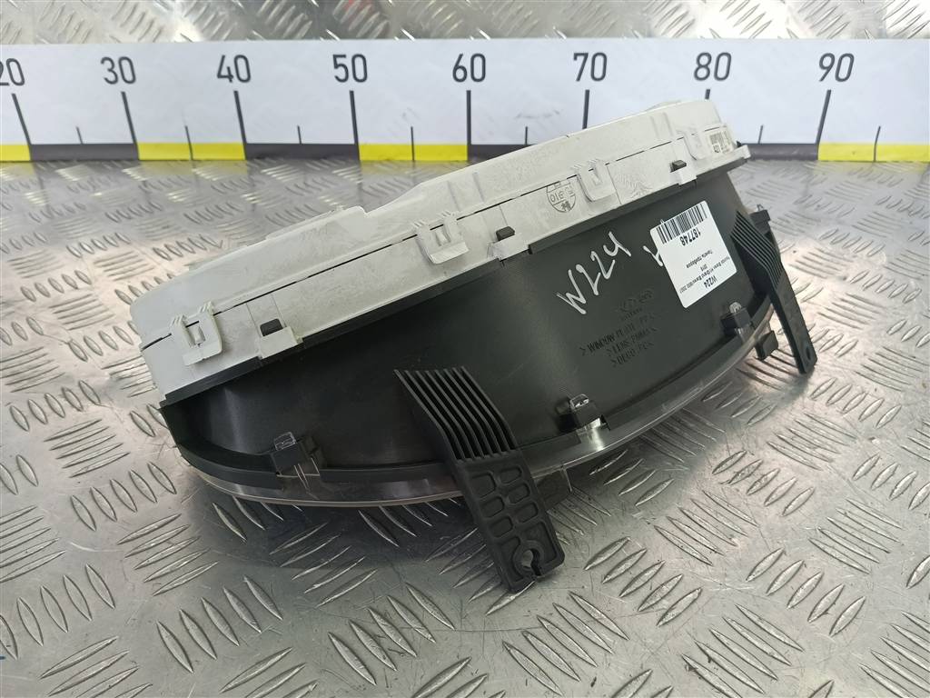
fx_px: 725
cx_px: 465
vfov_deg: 51.4
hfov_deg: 65.3
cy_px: 349
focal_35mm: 27
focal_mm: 4.11
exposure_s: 1/50
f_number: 1.6
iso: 82
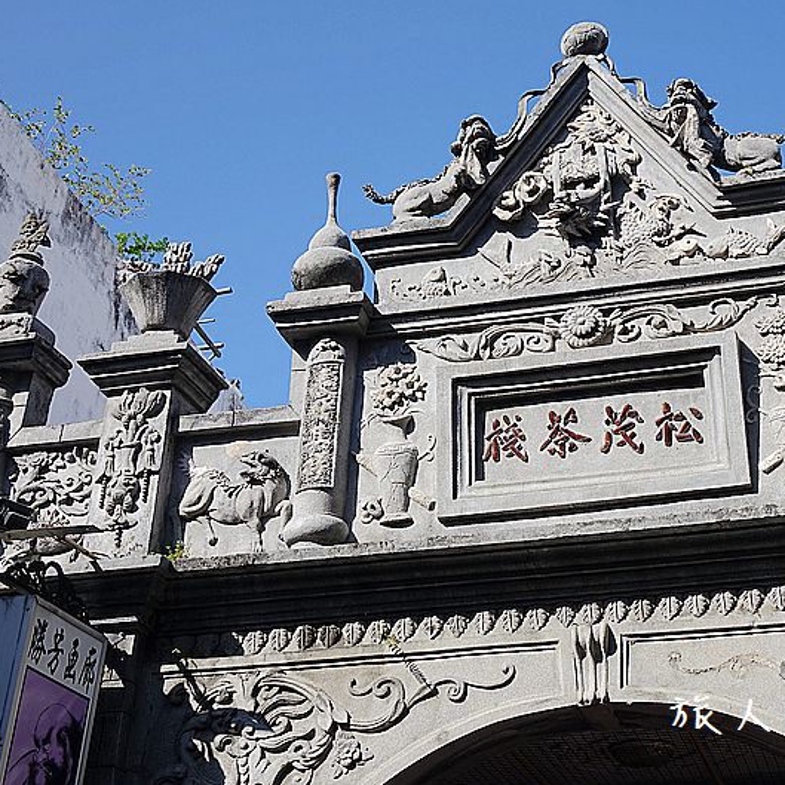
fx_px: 1385
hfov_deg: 31.1
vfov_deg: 31.6
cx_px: 586
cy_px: 391
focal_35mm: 54
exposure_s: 1/640
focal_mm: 15.45
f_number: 4
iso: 100
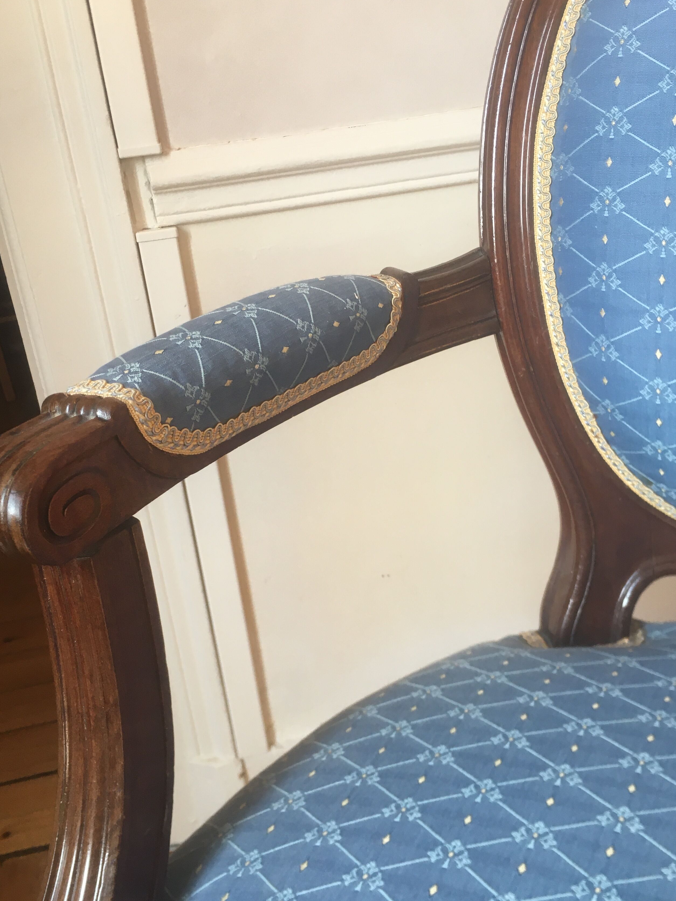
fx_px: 911
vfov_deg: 52.6
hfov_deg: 40.7
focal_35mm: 35
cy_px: 476
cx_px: 330
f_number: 2.2
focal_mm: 4.15
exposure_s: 1/33
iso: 32
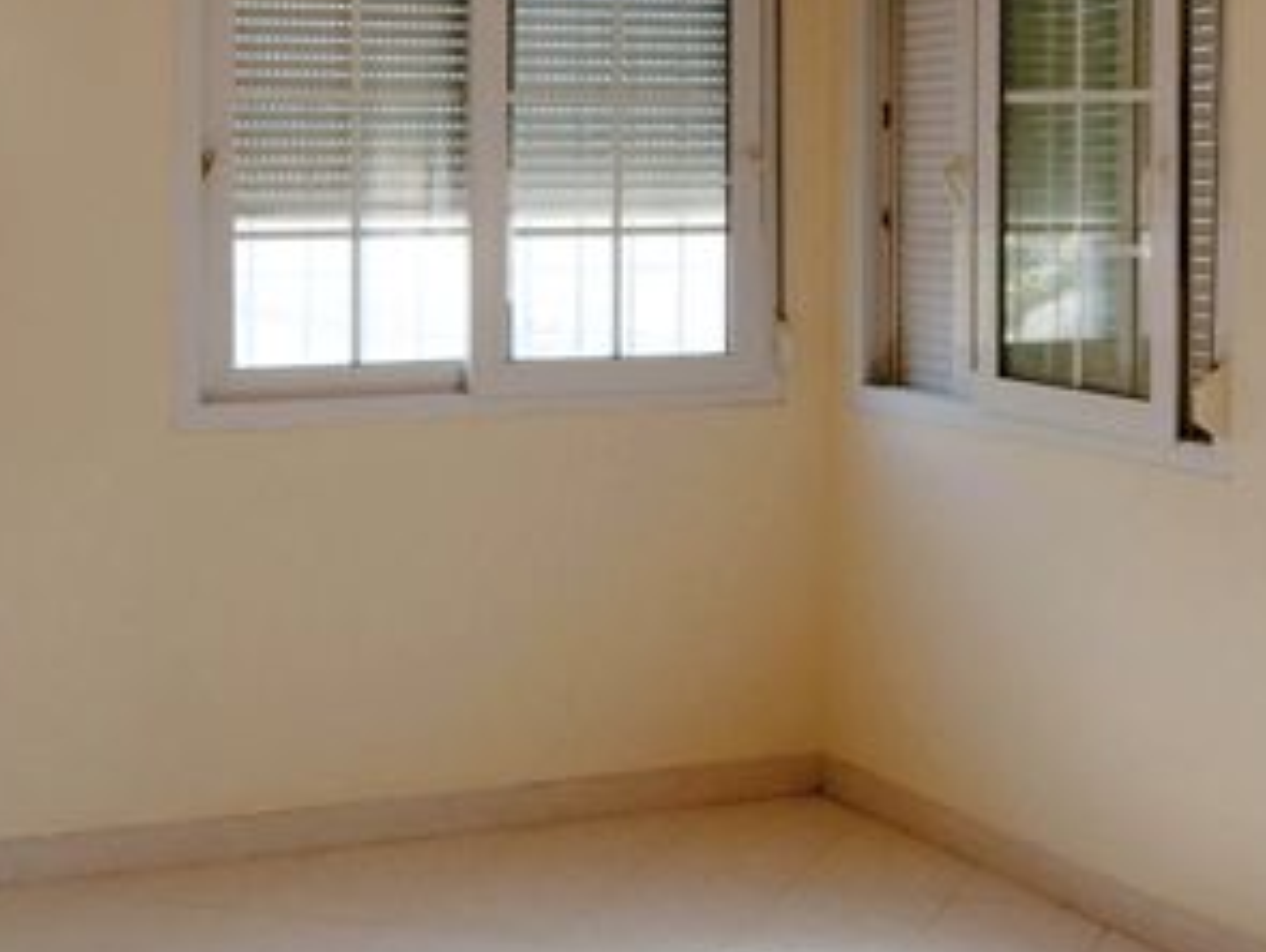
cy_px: 341
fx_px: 2270
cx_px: 775
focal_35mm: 62
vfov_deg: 23.6
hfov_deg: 31.1
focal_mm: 18
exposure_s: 1/125
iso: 100
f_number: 4
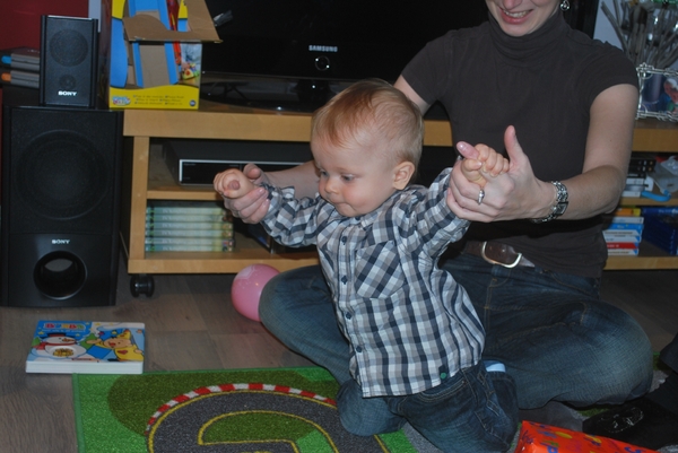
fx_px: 1018
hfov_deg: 36.8
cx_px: 339
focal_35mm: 54
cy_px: 226
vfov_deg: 25.1
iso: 200
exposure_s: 1/60
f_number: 5.3
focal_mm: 36
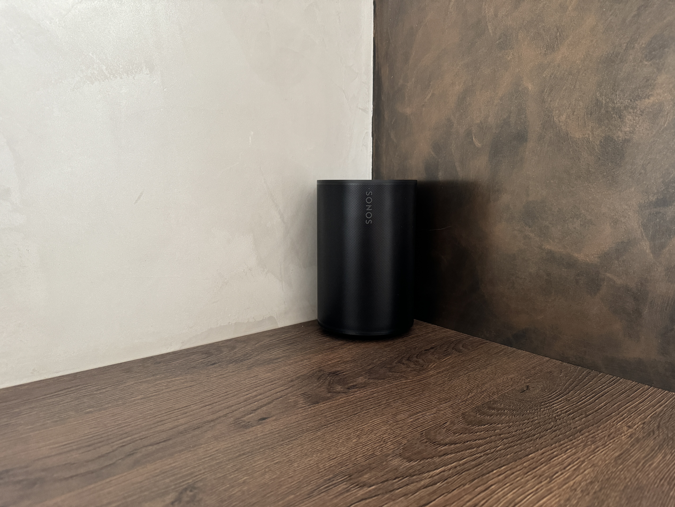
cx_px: 338
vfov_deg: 56.8
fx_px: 468
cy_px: 254
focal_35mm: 24
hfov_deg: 71.6
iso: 400
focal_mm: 6.76
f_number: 1.78
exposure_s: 1/60
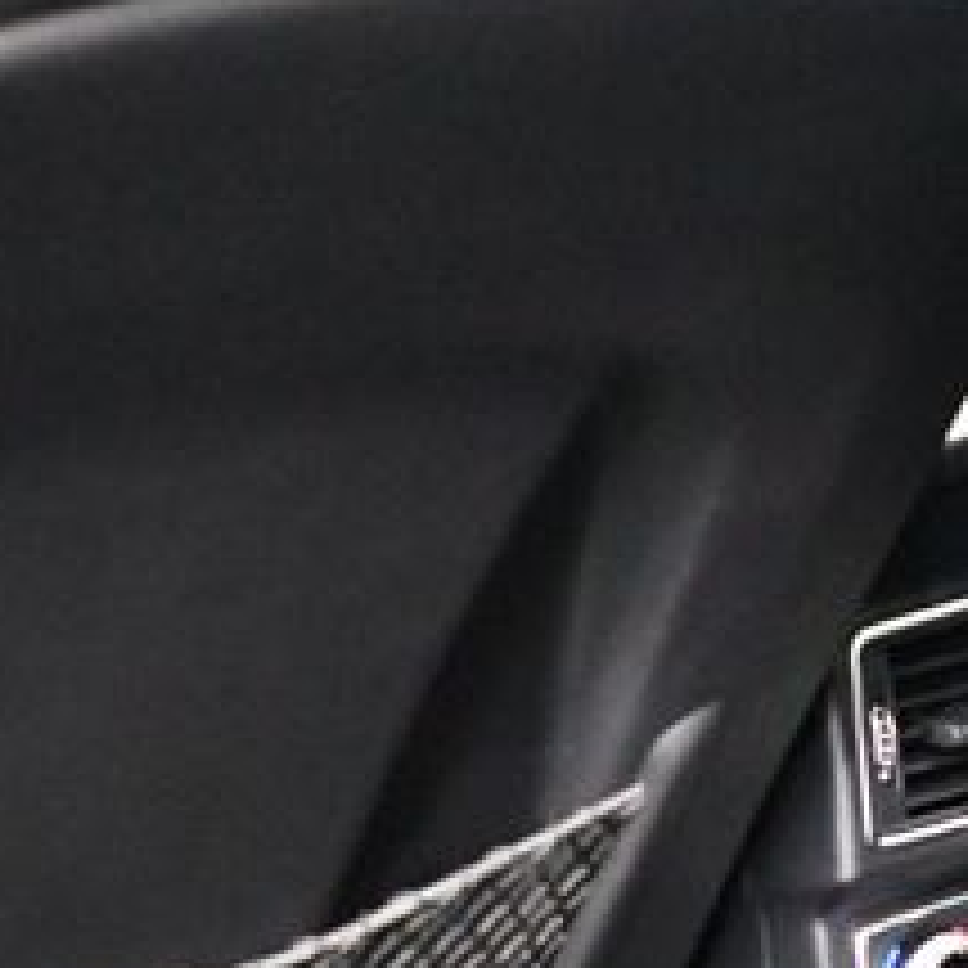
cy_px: 909
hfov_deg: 11.8
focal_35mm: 147
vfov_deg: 11.8
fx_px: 4651
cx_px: 977
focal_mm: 29
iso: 12800
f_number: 4.2
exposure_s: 1/50
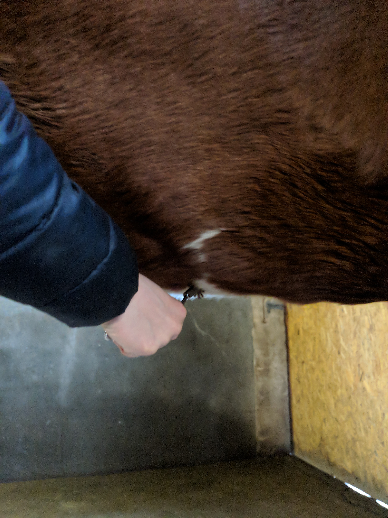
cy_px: 259
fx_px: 404
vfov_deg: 65.3
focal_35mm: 27
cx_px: 194
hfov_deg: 51.4
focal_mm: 4.44
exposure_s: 1/16.7
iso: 2086
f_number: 1.8
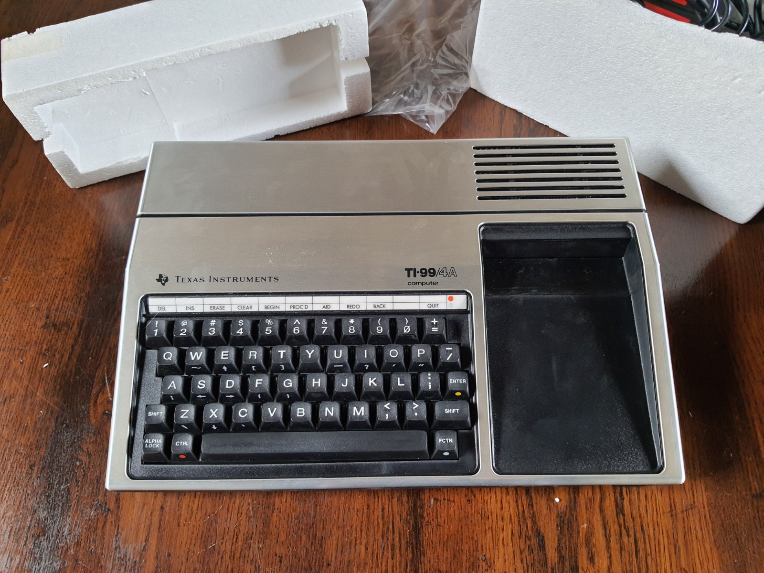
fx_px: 574
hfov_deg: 67.3
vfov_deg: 53.1
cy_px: 286
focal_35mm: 26
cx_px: 382
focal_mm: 4.32
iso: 250
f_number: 1.7
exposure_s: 1/50
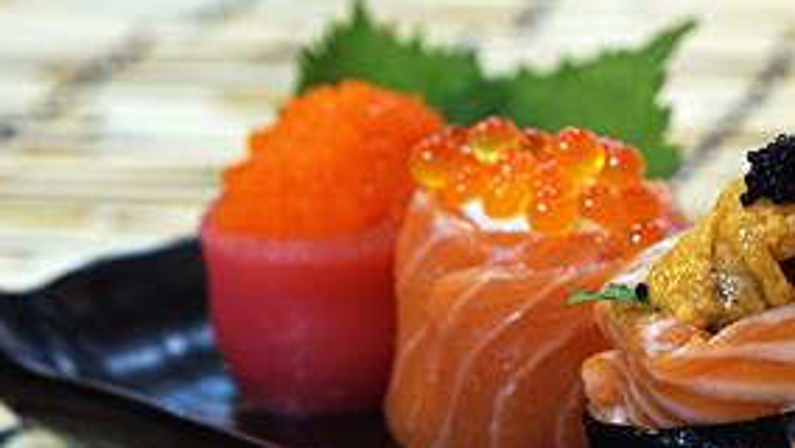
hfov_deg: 12.8
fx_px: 3501
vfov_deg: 7.3
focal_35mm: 166
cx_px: 773
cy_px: 372
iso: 200
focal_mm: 50
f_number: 4
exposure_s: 1/20
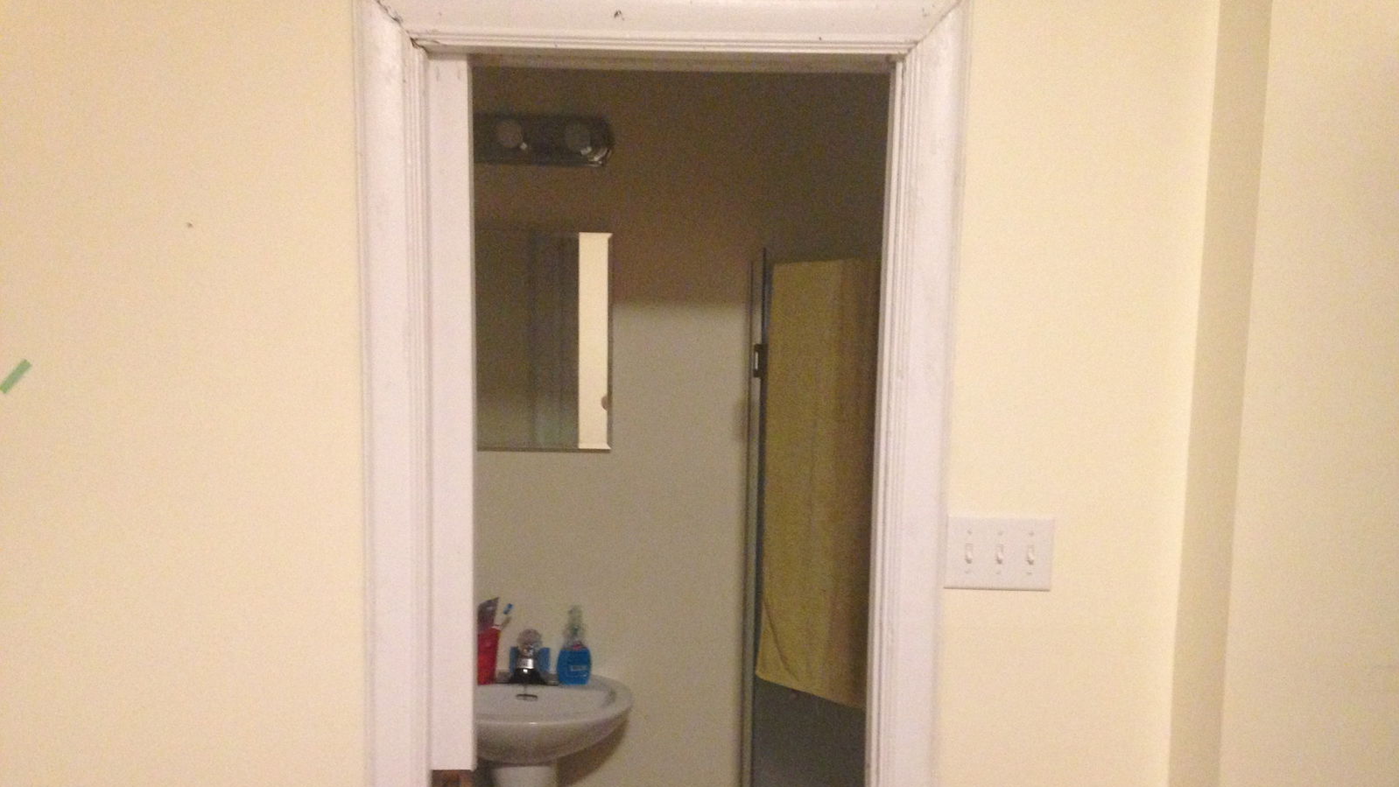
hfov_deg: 55.3
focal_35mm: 36
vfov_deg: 32.6
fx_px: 1335
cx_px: 700
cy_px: 518
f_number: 2.4
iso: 400
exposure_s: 1/15
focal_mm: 4.12
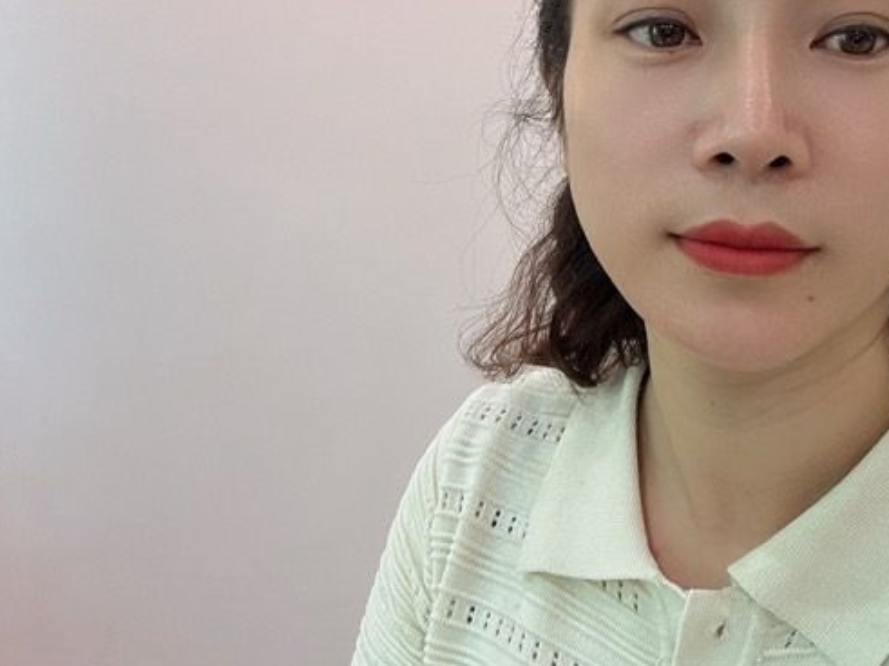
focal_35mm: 48
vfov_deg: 29.8
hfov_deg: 39.4
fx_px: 1232
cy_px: 166
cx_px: 554
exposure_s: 1/50
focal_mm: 2.69
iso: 50
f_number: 1.9
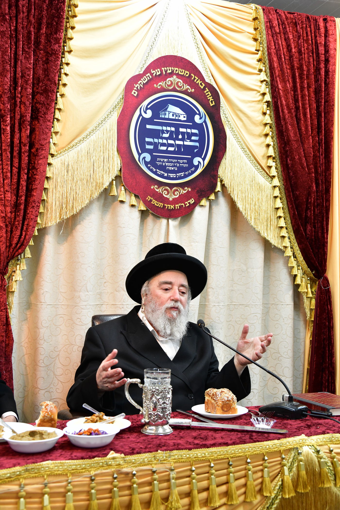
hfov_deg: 30.5
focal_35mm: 44
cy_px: 255
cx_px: 170
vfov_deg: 44.5
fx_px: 623
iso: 1600
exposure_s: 1/100
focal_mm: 44
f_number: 5.6
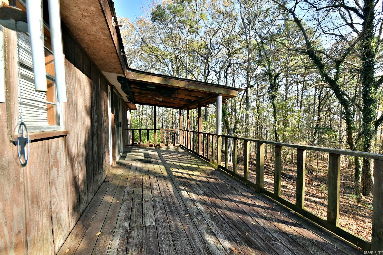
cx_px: 192
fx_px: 149
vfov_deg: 81.2
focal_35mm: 14
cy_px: 128
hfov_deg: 104.3
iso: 2500
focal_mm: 14
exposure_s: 1/500
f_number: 11
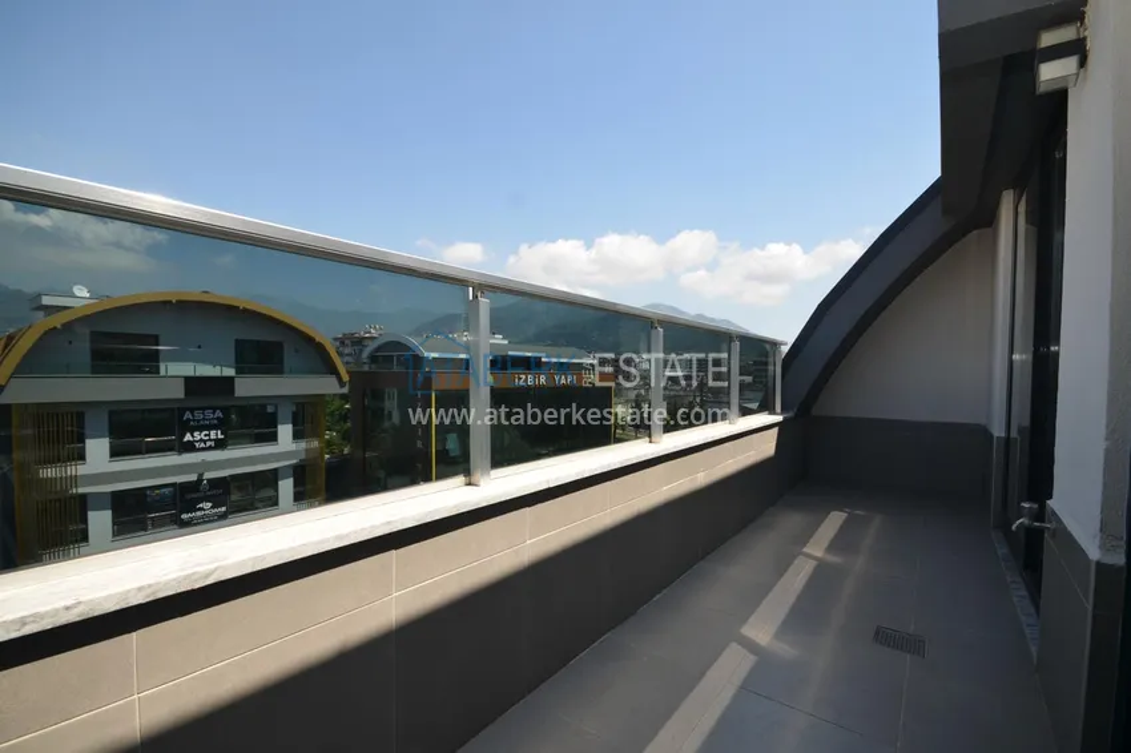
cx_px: 566
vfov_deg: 77.3
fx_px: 471
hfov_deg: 100.4
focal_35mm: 15
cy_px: 376
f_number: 7.1
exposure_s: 1/200
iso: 100
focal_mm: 10
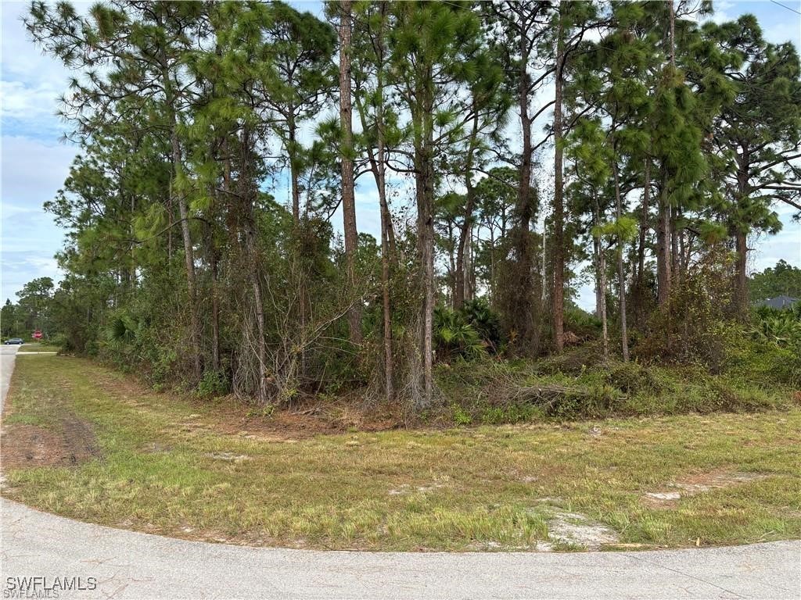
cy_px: 300
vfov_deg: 53.1
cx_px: 400
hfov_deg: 67.3
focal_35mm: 26
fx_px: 602
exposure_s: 1/1178
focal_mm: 5.96
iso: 50
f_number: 1.6
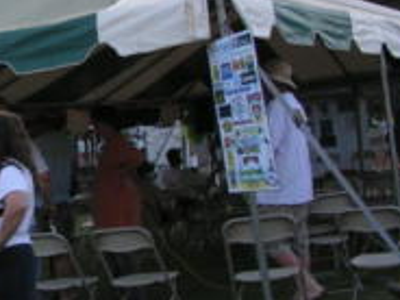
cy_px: 90
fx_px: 1190
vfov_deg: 14.3
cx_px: -33
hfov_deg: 18.4
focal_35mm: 103
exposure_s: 1/60
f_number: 5.6
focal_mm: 5.8
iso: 50
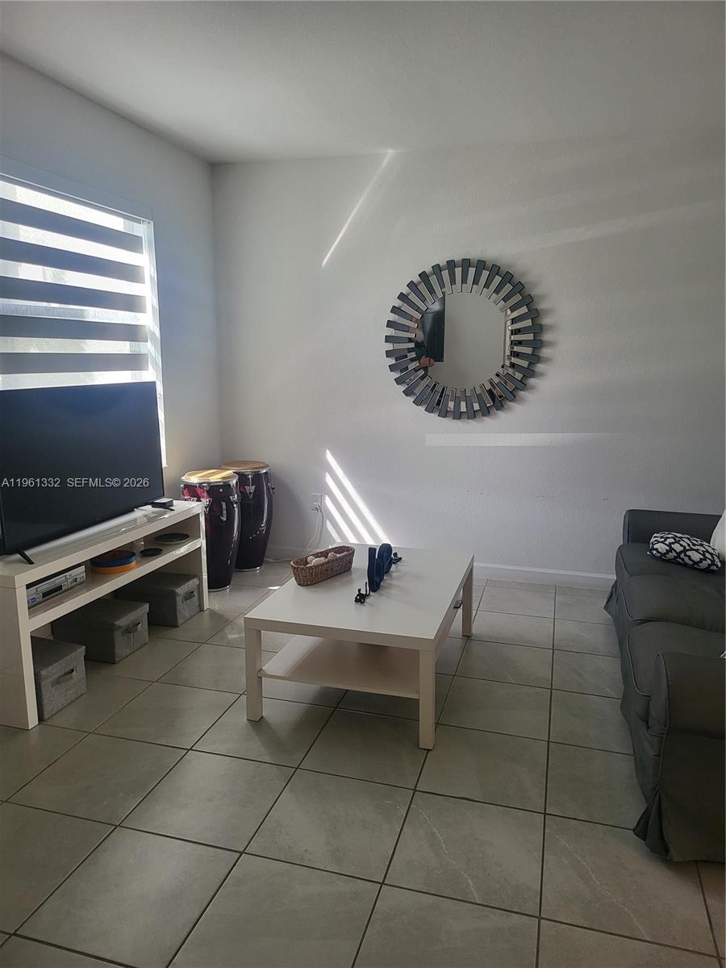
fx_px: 671
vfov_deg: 71.6
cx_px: 363
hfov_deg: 56.8
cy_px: 484
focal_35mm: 24
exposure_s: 1/120
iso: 200
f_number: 1.8
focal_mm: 5
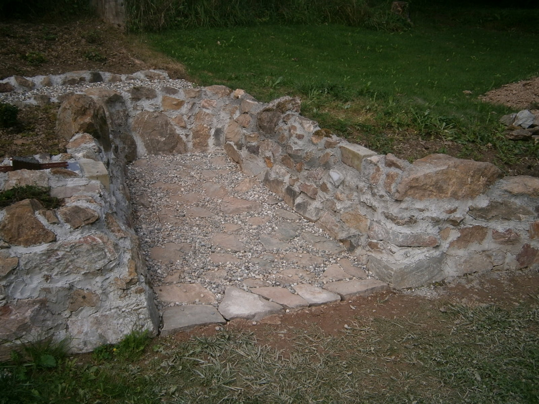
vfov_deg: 39.6
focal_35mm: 36
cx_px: 270
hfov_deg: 51.4
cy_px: 202
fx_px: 560
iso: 80
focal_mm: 6.4
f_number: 3.1
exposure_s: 1/800
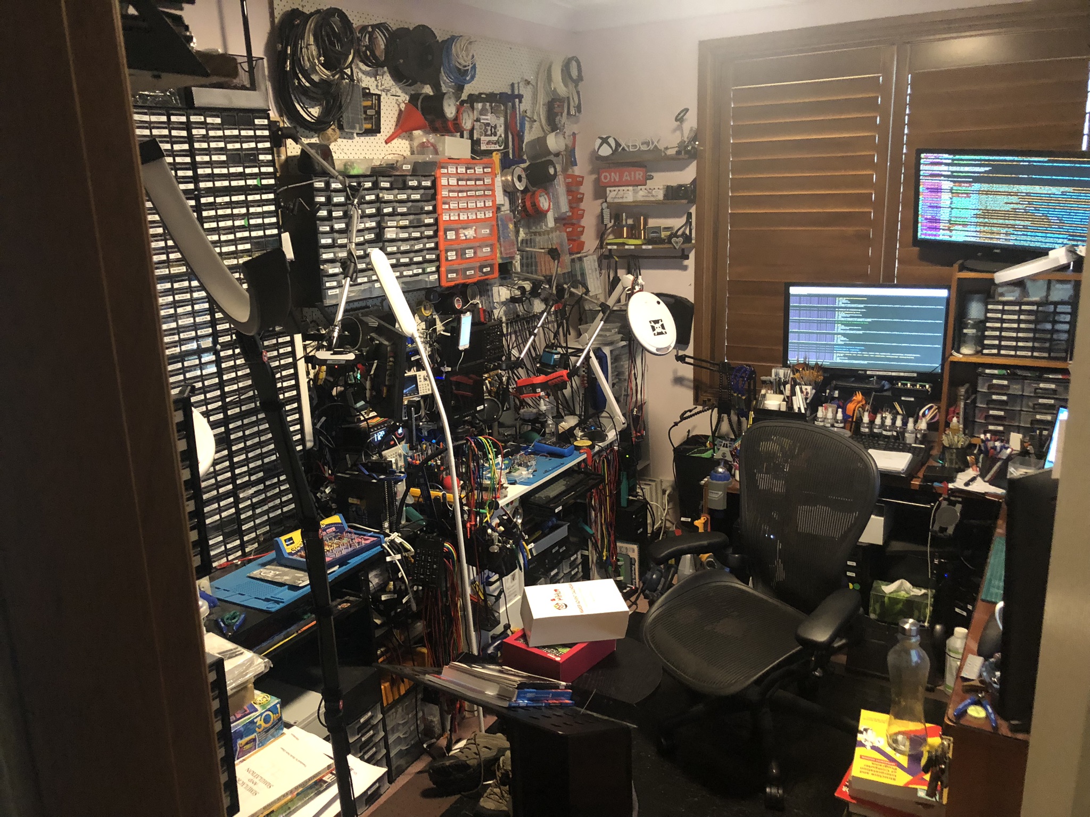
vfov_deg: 49.7
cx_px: 545
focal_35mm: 28
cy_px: 408
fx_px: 882
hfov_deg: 63.4
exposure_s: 1/5
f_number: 1.8
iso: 100
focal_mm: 3.99
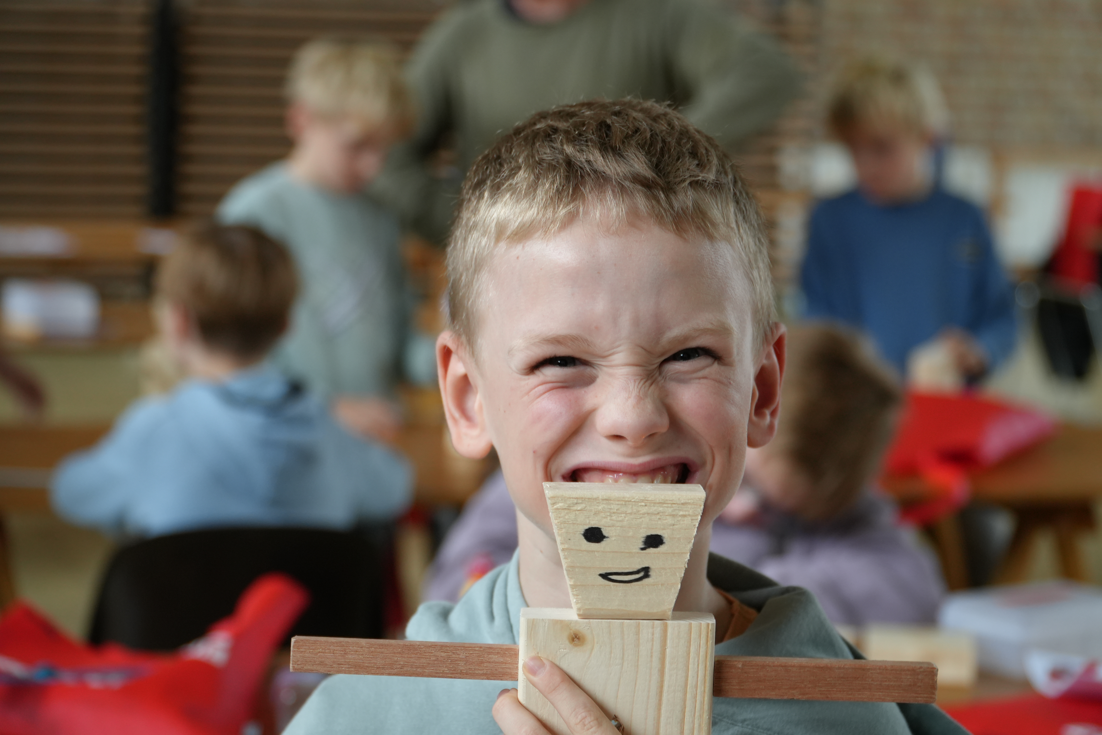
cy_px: 368
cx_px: 551
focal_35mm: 93
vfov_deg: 14.7
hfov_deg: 21.9
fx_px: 2847
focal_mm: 62
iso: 640
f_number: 4
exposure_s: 1/160
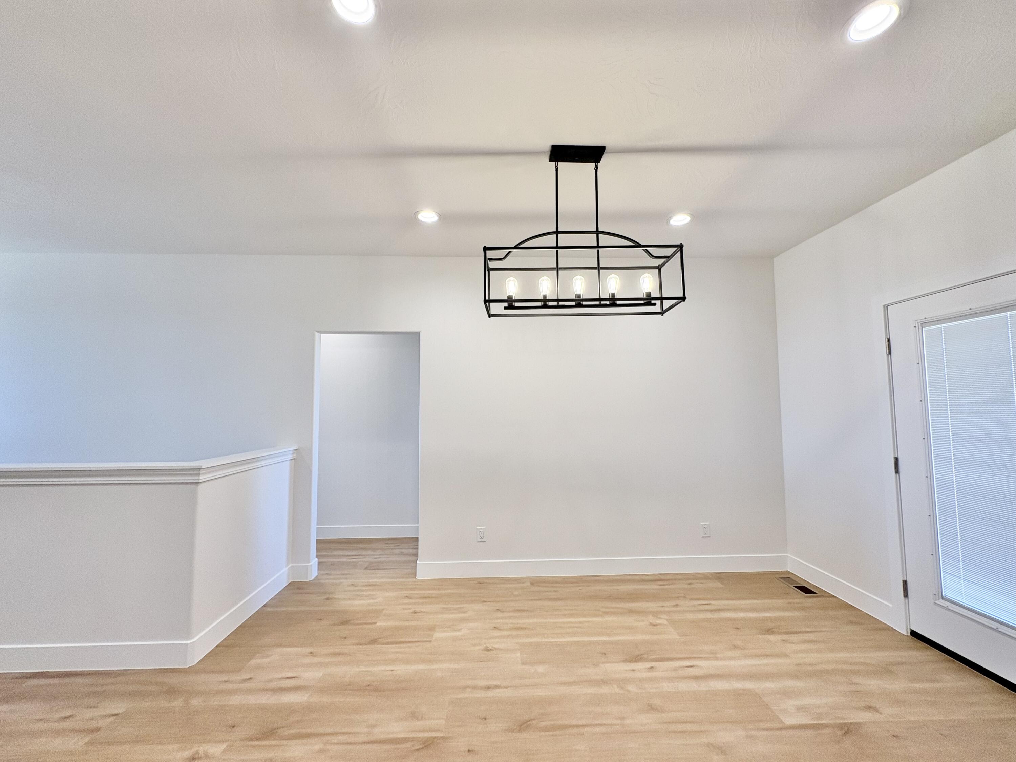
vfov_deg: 85.7
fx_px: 411
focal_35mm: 14
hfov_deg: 102.1
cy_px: 381
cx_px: 508
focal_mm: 2.22
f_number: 2.2
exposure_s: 1/131
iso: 80
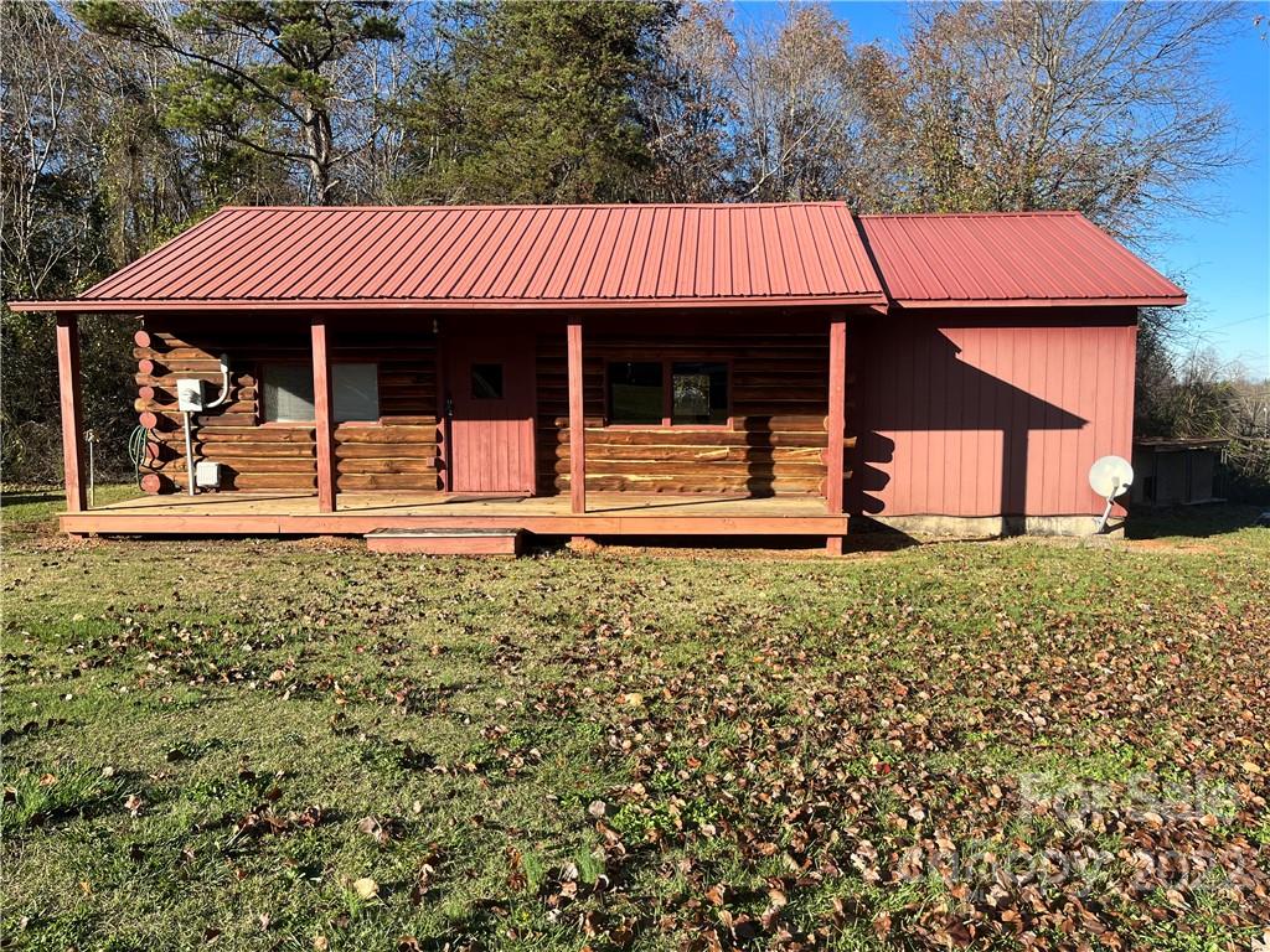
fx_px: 954
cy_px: 476
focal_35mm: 26
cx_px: 635
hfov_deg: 67.3
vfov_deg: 53.1
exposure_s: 1/1422
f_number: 1.6
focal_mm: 5.1
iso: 50
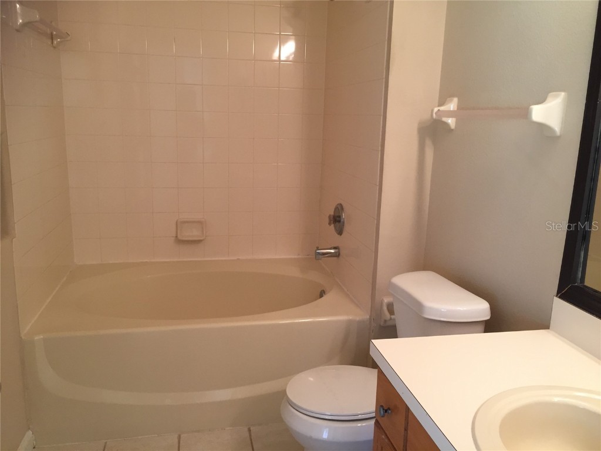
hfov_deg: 61.7
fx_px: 503
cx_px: 300
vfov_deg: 48.2
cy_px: 226
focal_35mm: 29
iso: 80
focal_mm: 4.15
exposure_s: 1/30
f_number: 2.2
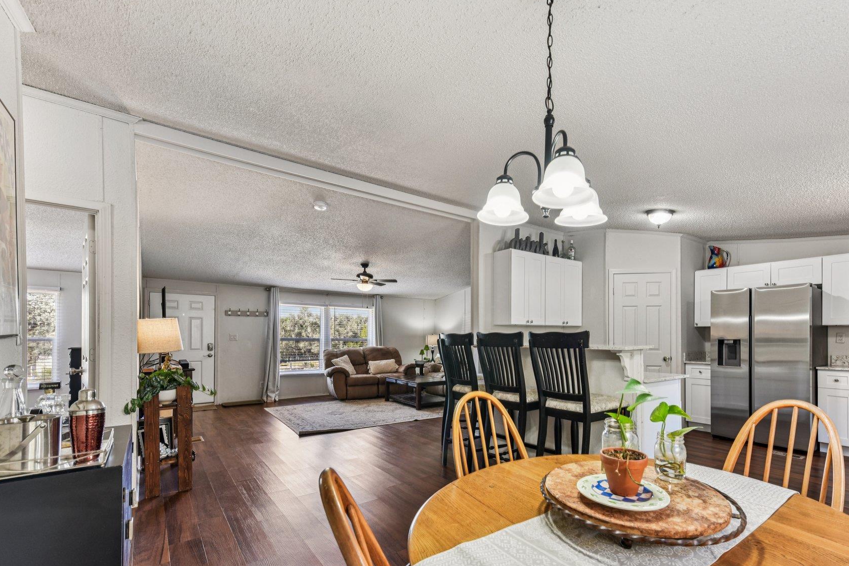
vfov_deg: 69.9
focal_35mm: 17
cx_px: 477
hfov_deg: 92.8
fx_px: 401
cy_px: 333
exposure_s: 1/8
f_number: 8
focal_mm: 14
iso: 180
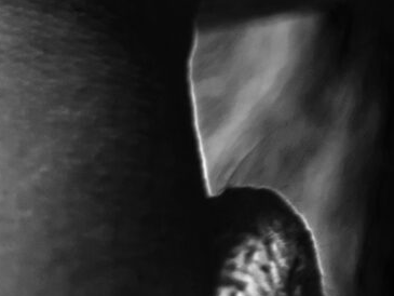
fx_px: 2380
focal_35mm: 209
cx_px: 1201
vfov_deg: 6.8
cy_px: -400
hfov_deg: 8.0
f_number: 2.8
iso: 200
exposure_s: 1/160
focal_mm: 31
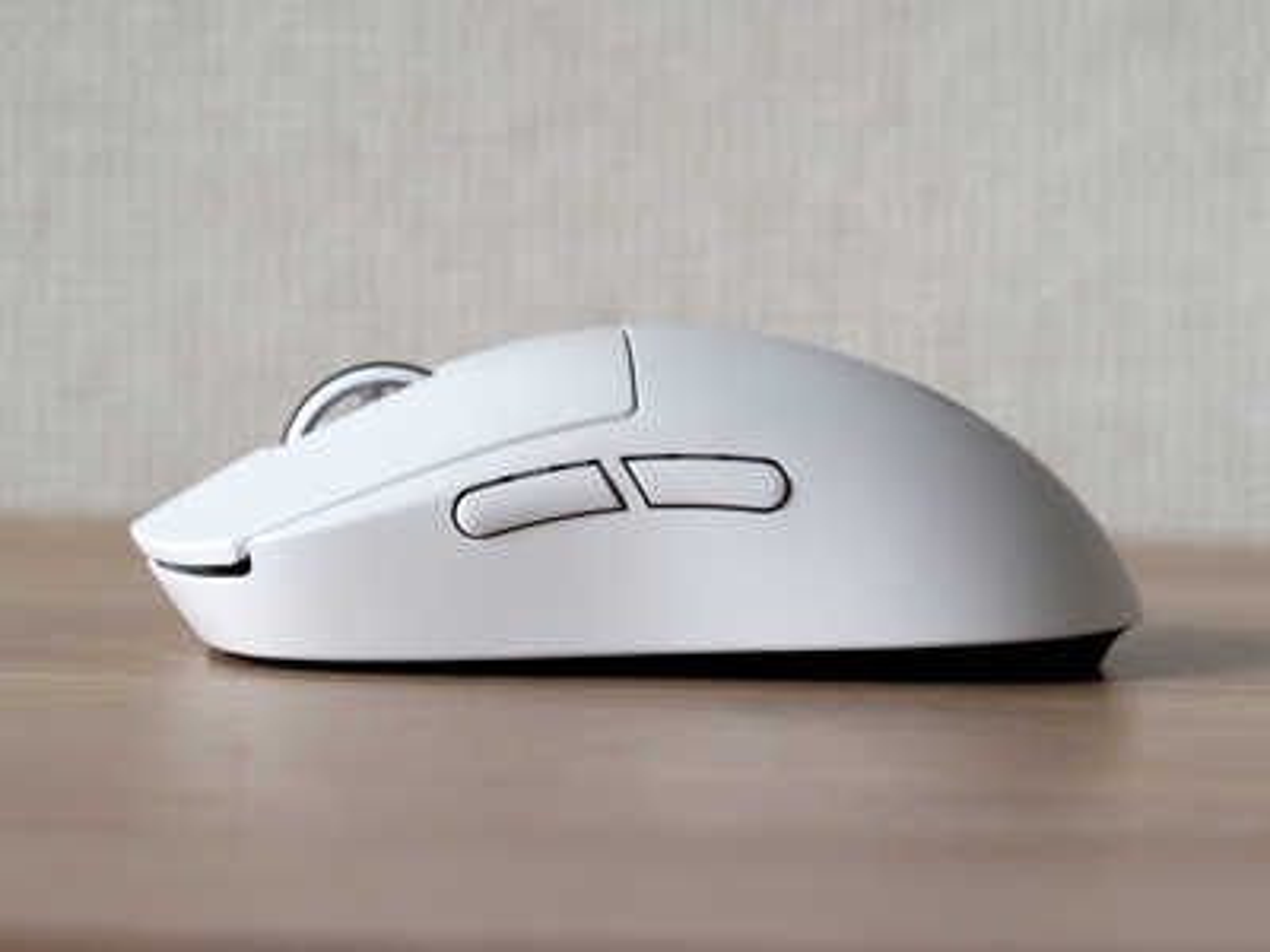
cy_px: 476
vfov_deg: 12.3
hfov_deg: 16.4
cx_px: 635
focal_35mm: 120
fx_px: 4403
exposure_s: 1/125
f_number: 4.5
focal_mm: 60
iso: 500
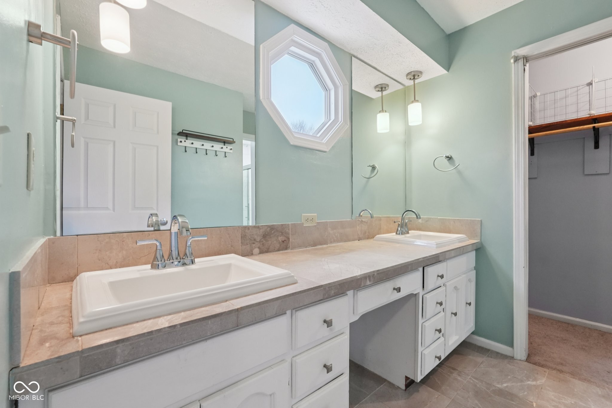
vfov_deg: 73.7
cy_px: 204
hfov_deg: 96.7
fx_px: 272
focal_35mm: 16
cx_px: 306
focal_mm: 16
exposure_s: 1/30
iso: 1250
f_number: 8
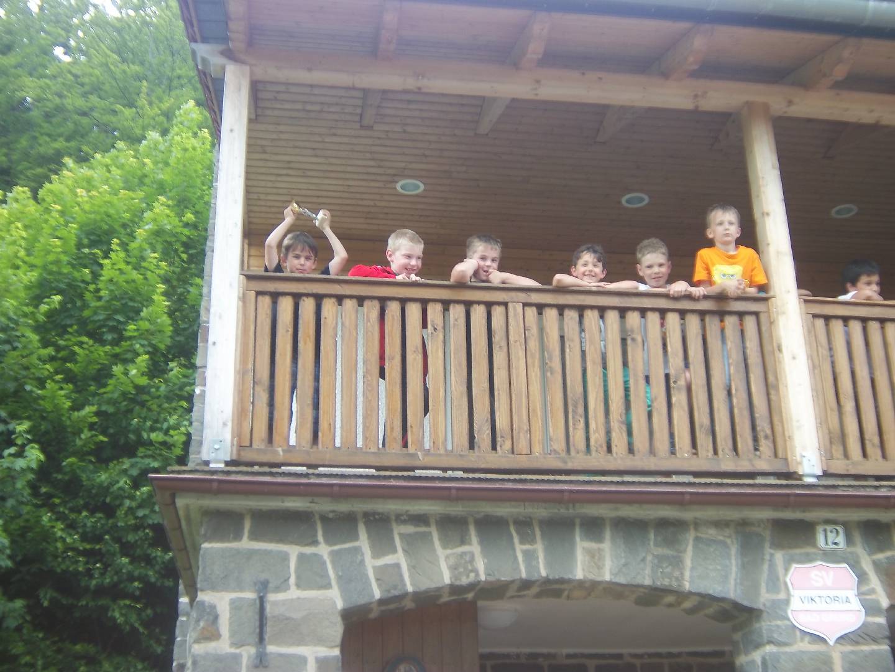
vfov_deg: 30.9
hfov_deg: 40.4
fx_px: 1215
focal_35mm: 47
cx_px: 448
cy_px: 336
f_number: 4.5
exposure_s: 1/50
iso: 64
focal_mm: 8.3
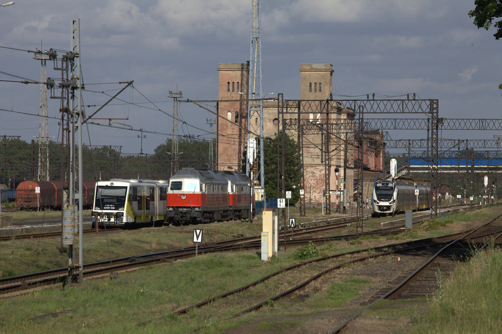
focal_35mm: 194
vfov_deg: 7.1
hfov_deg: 10.6
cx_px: 251
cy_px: 167
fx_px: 2704
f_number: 14
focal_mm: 200
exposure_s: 1/1250
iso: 400
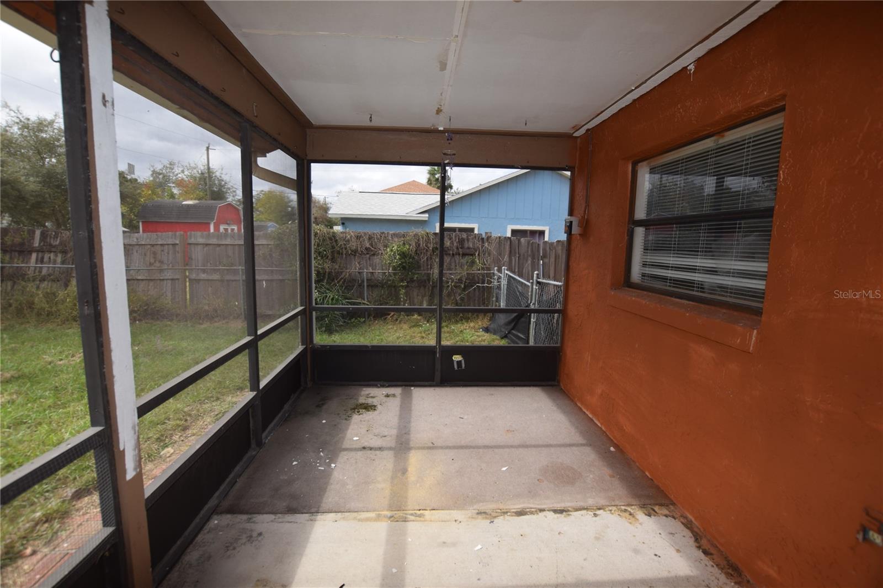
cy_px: 294
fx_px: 368
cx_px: 442
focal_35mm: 15
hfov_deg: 100.4
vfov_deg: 77.3
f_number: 5.6
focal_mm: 10
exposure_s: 1/125
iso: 110
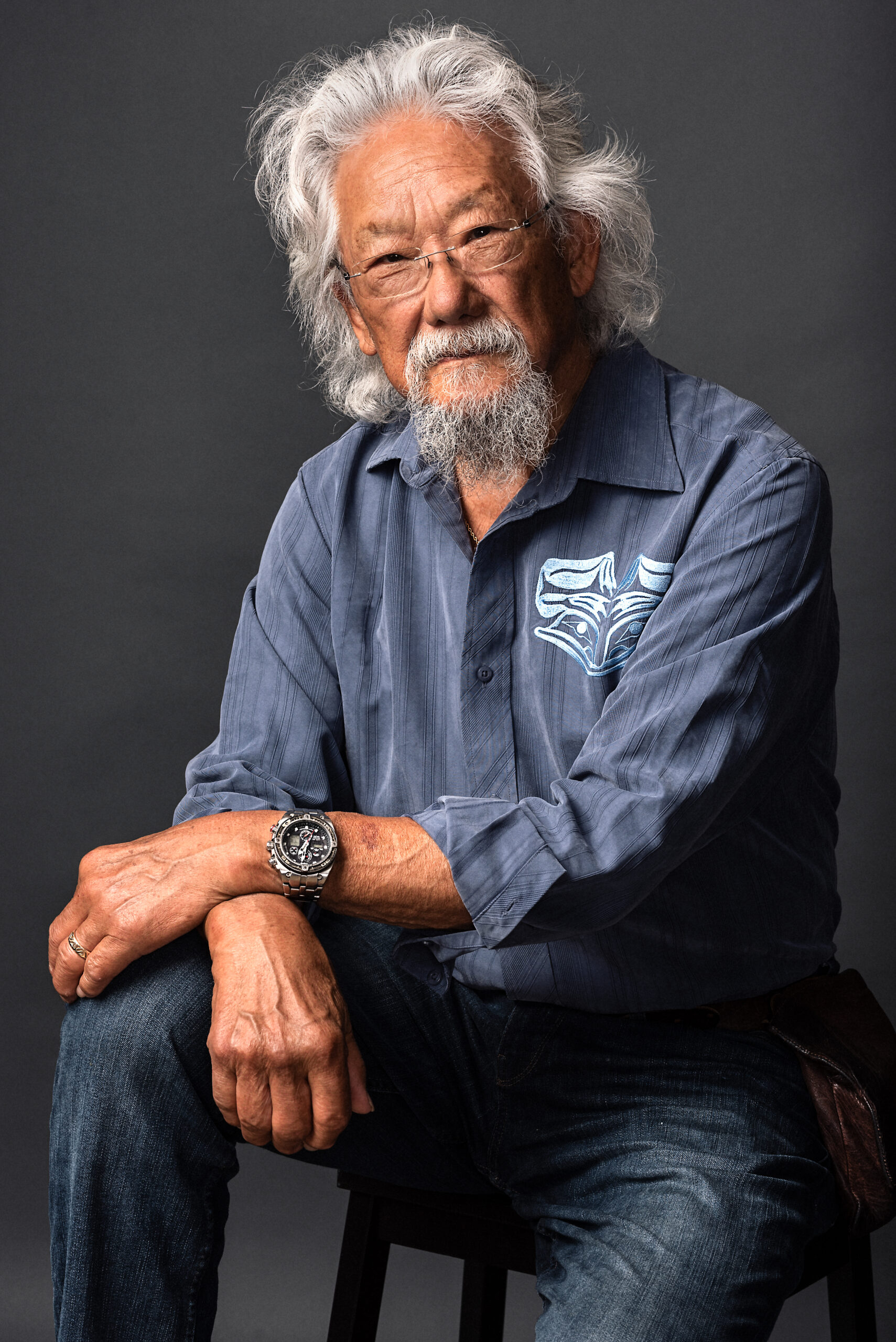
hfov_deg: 16.1
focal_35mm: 85
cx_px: 448
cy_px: 671
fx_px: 3170
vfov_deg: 23.9
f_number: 8
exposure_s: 1/200
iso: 100
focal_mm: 85
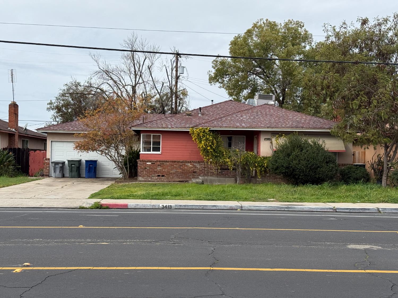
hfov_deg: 39.7
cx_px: 199
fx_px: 552
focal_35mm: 48
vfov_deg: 30.3
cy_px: 149
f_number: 1.78
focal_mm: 6.76
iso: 64
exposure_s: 1/2762
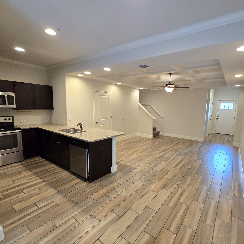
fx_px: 128
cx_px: 137
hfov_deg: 87.0
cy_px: 124
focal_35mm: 16
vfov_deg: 87.4
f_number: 2.2
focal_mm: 2.2
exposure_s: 1/60
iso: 400
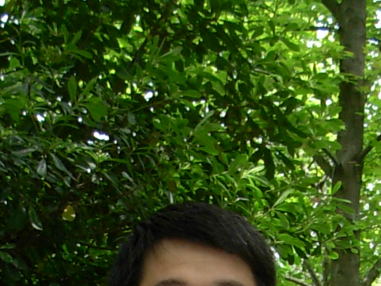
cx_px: 212
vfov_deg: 8.0
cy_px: 532
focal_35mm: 179
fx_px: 1970
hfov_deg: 11.0
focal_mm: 6.3
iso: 79
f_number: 2.9
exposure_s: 1/117
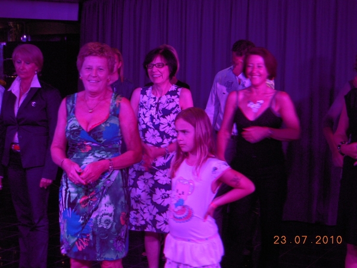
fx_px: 835
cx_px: 178
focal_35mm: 81
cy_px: 134
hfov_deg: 24.1
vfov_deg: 18.2
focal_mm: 14.5
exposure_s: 1/15
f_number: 4.7
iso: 400
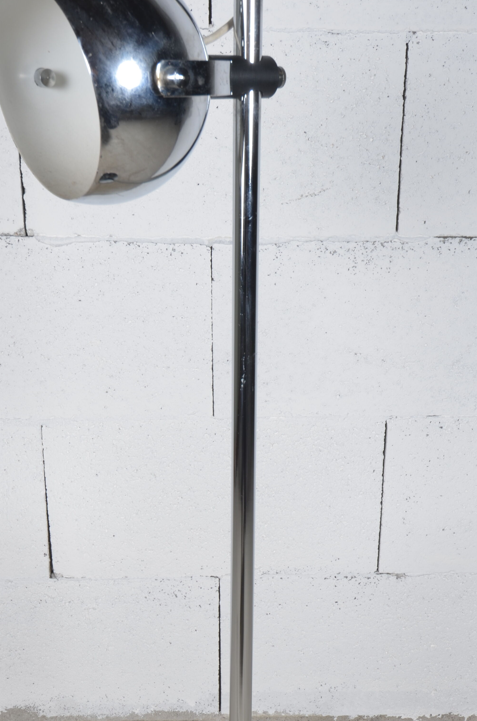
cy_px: 531
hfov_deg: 27.4
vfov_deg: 39.5
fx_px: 978
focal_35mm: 49
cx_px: 228
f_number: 11
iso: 100
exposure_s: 1/125
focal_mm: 20
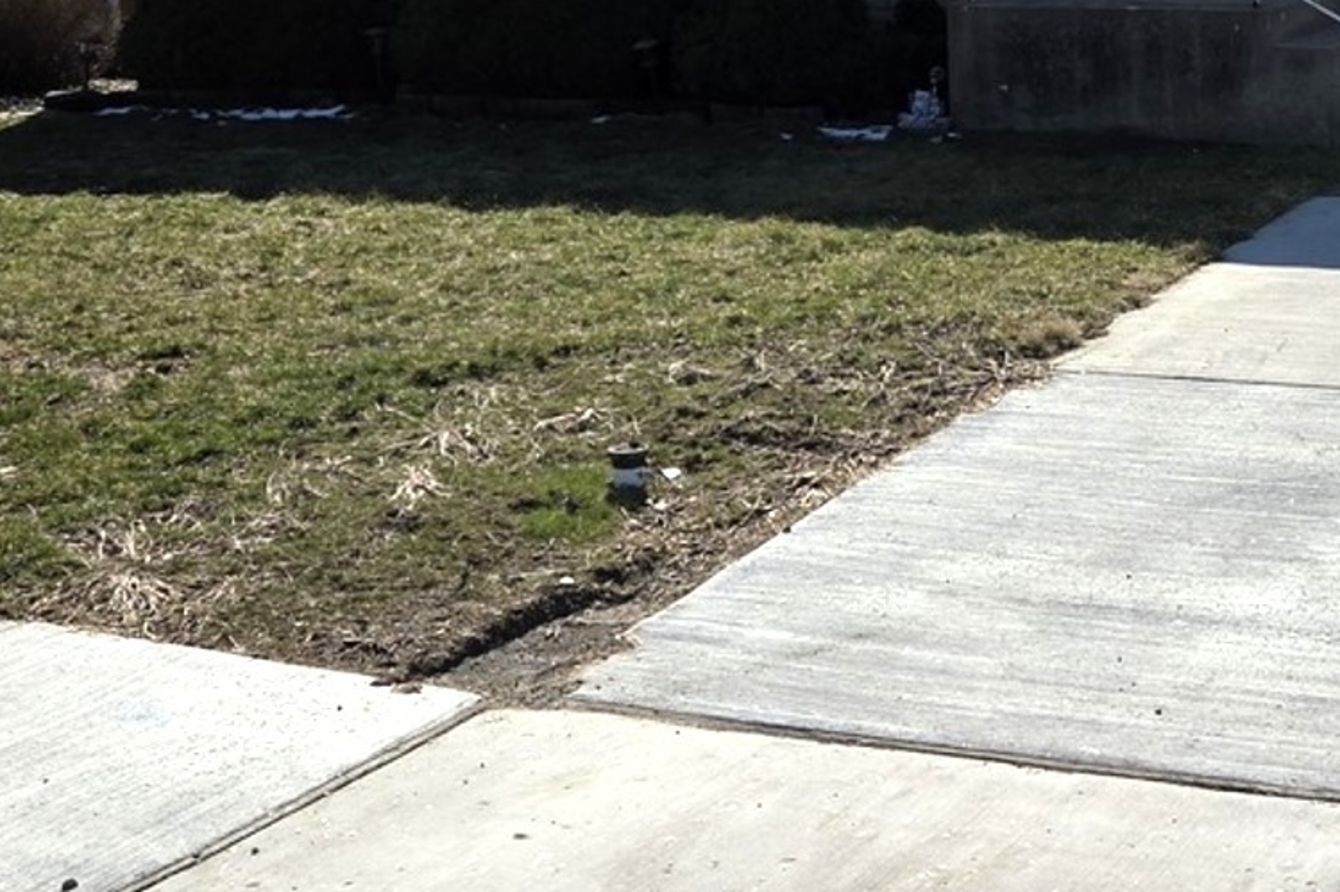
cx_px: 1136
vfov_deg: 27.7
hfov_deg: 40.4
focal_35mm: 46
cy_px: 25
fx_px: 1712
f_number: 1.8
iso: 64
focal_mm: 5.4
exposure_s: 1/7891
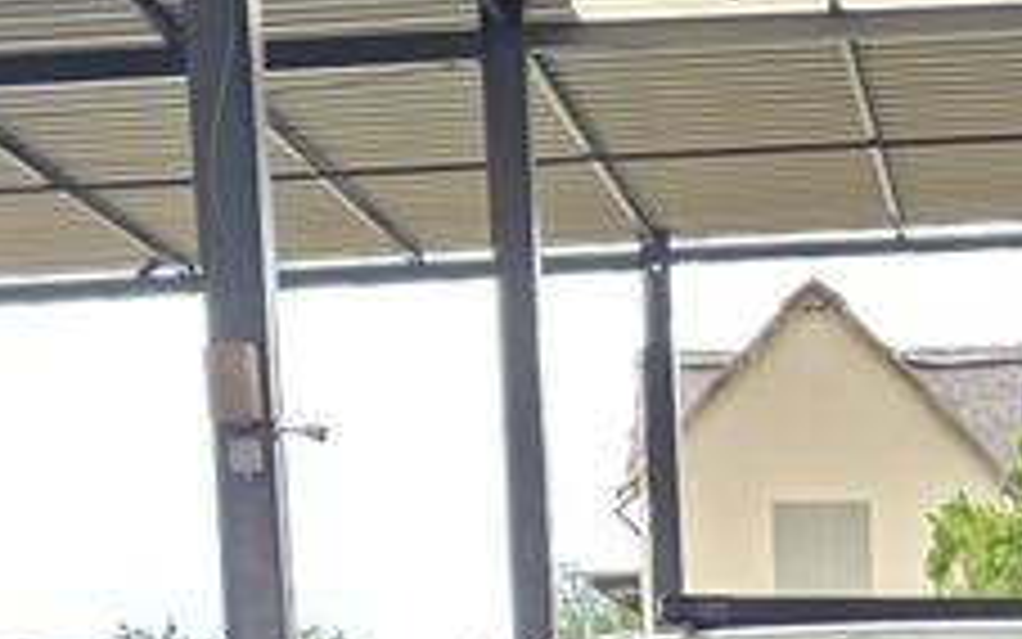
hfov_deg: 18.4
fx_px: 3065
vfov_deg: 10.7
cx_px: 1063
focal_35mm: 110
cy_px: 1382
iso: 40
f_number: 1.7
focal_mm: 6.25
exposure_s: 1/180
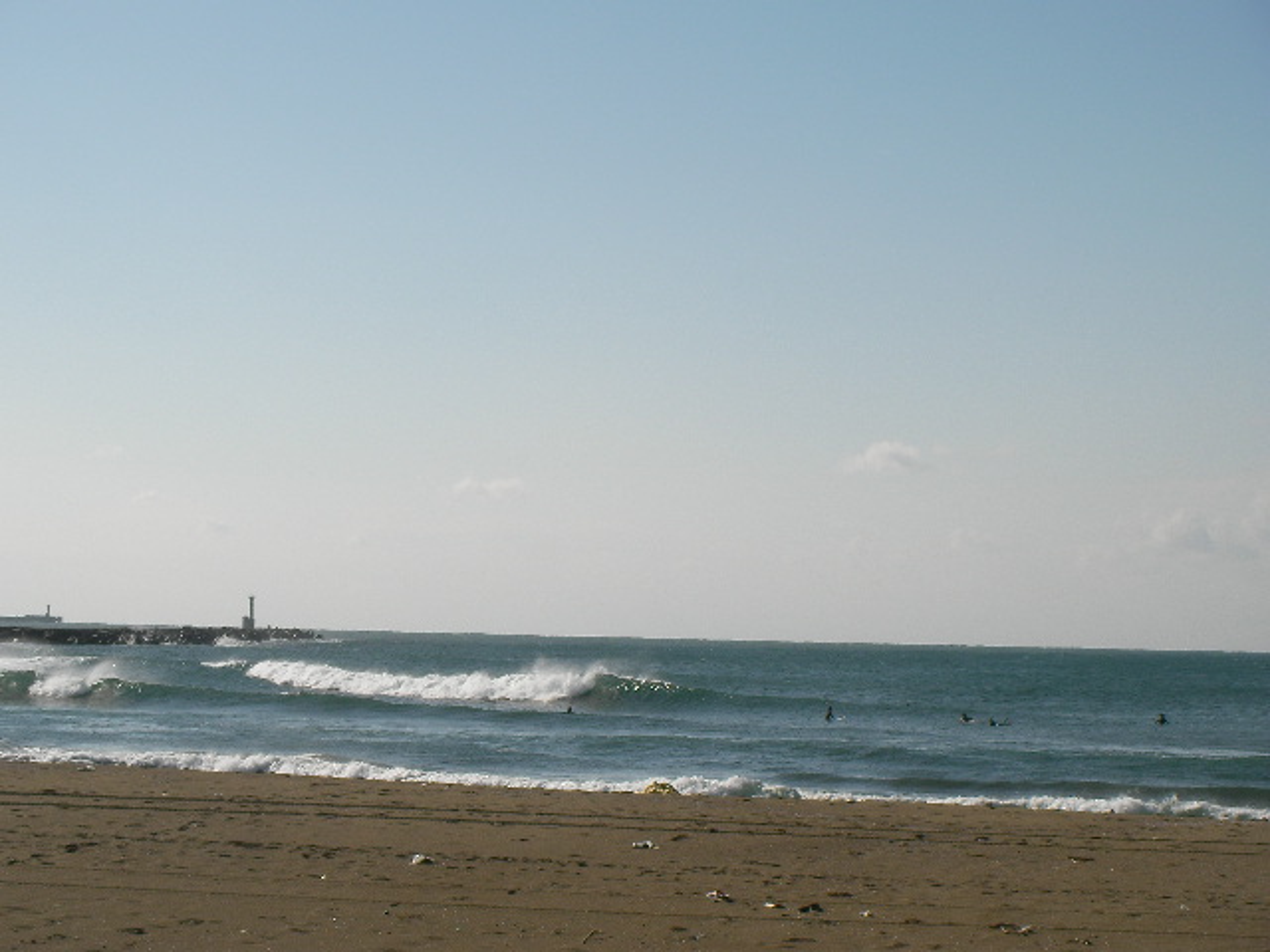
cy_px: 476
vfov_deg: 17.2
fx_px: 3155
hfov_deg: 22.8
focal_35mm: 86
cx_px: 635
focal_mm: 14.3
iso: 50
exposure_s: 1/676
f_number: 6
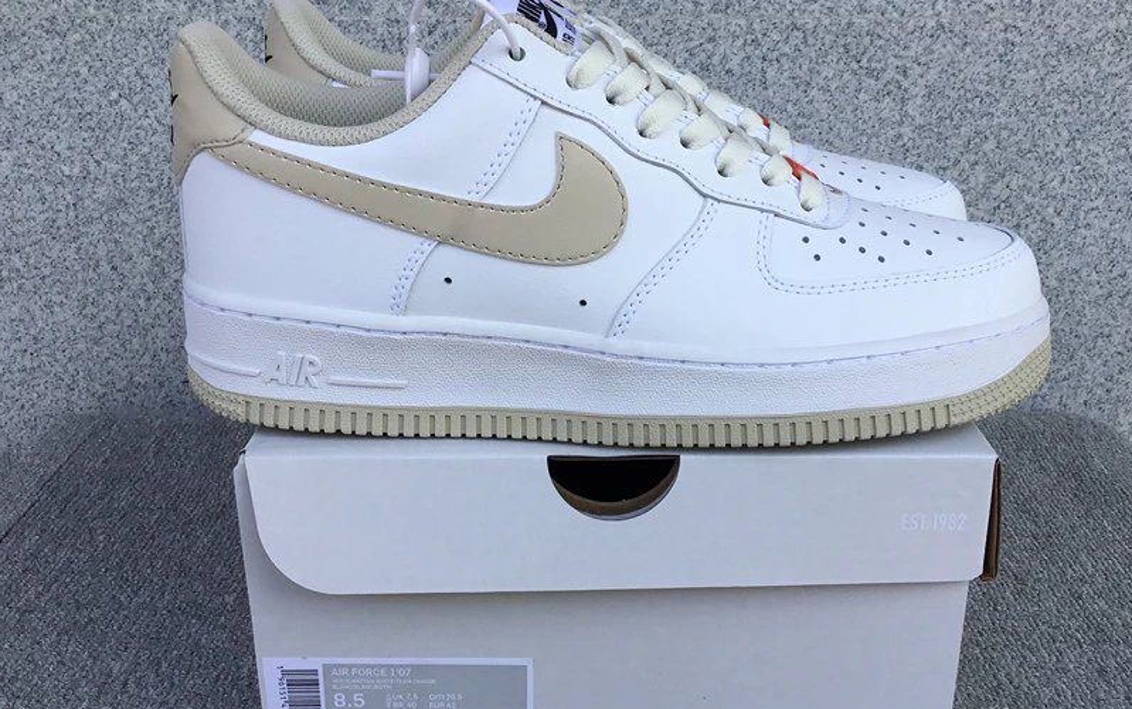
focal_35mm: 37
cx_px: 605
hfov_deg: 52.7
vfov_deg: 34.5
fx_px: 1142
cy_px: 365
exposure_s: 1/494
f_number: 2.4
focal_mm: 3.3
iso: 25
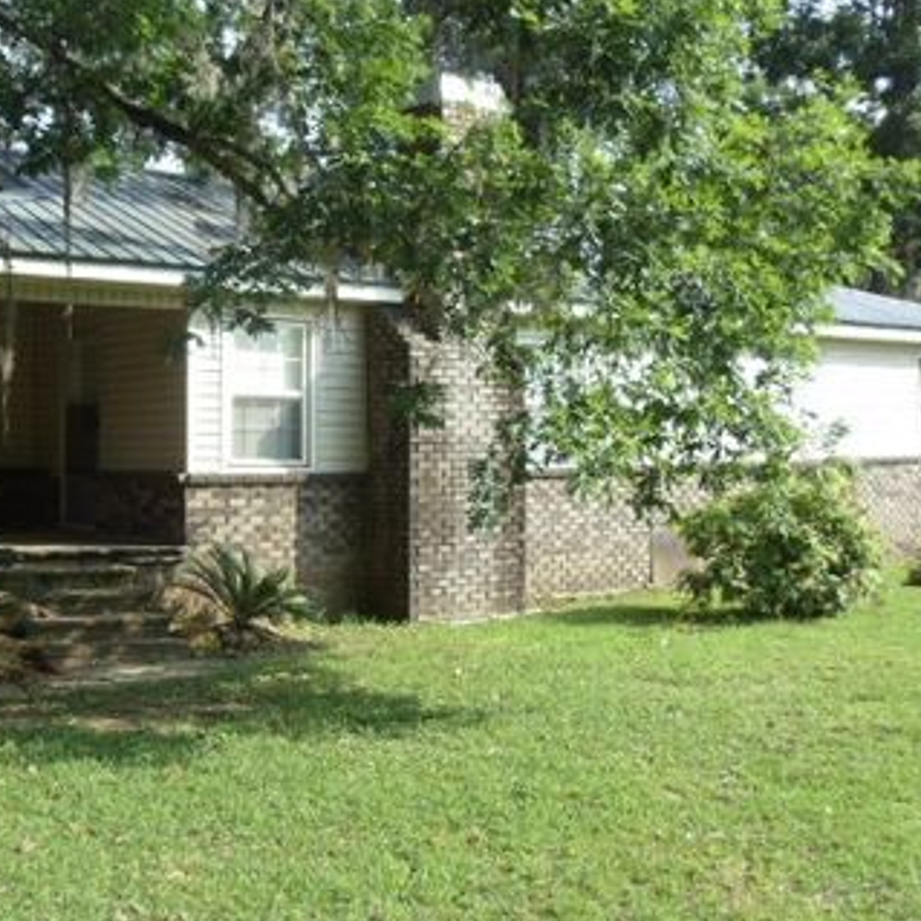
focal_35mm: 61
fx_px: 1836
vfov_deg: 28.1
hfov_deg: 28.1
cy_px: 417
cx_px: 355
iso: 100
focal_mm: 6
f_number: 3.5
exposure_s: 1/400
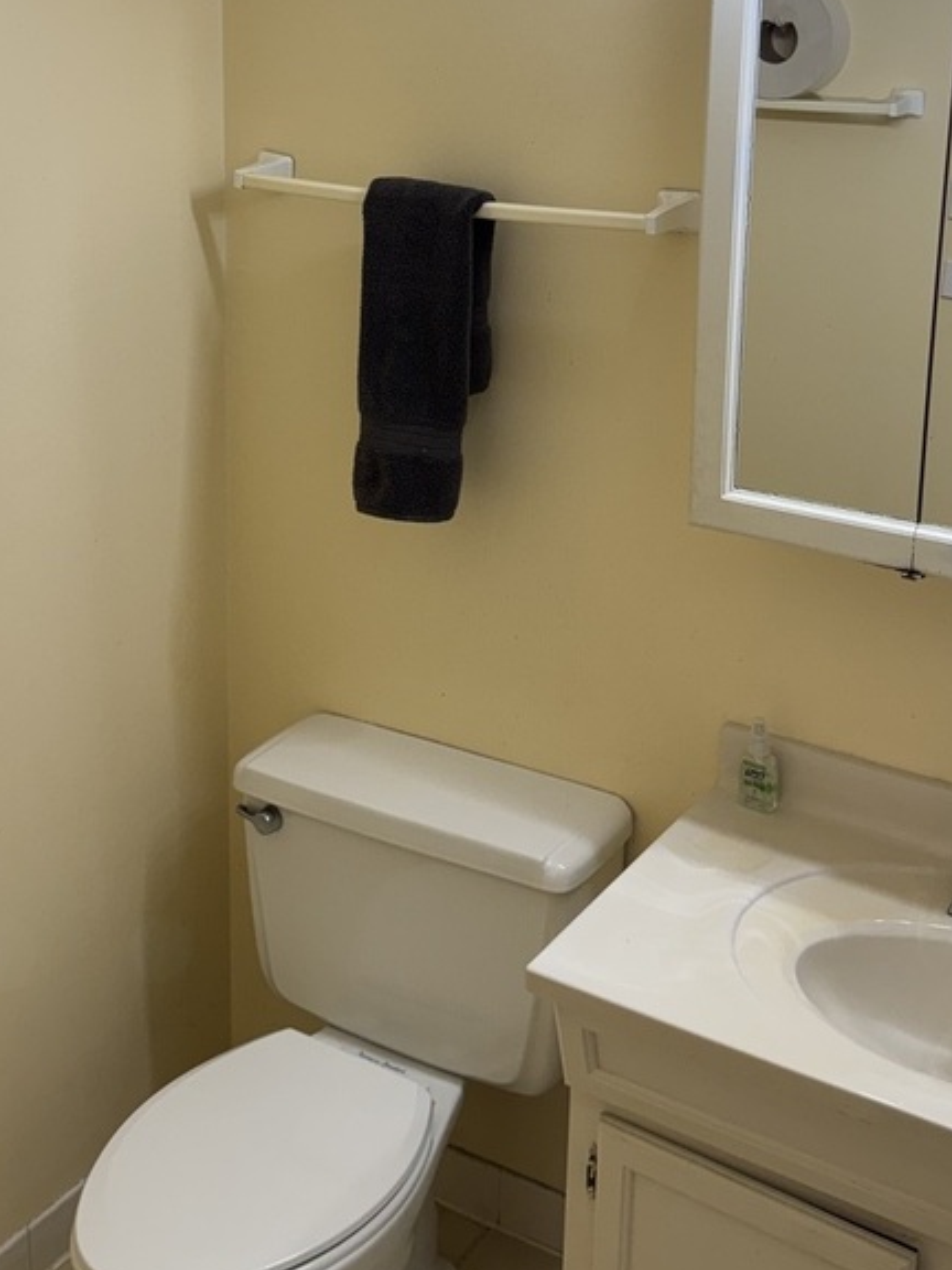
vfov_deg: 41.1
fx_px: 1650
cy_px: 357
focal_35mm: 45
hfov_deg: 32.2
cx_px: 476
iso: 100
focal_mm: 6.76
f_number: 1.78
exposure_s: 1/120
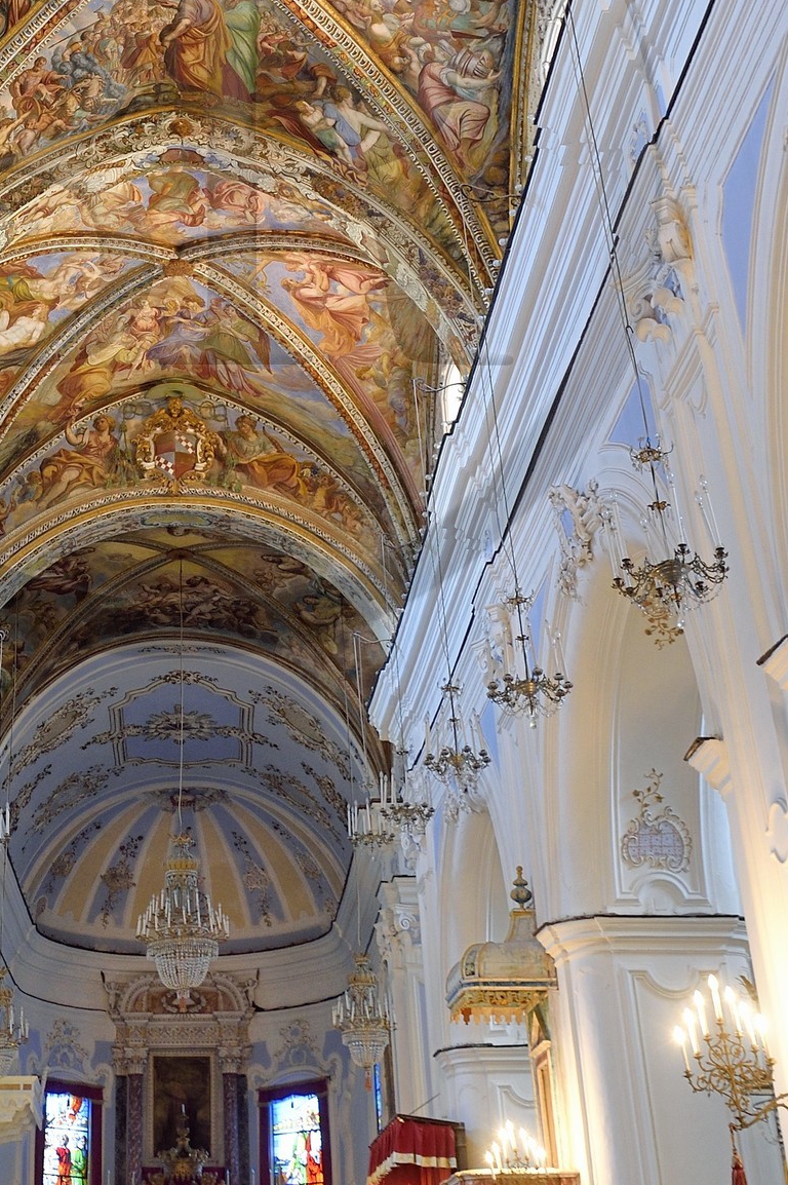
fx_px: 1644
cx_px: 179
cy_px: 177
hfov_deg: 26.5
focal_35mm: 50
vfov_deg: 37.6
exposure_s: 1/25
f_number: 5
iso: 800
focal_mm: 24
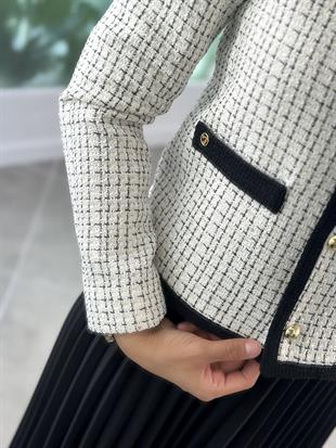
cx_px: 168
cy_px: 224
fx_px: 621
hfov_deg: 30.3
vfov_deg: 39.6
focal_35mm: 48
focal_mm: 6.86
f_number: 1.78
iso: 80
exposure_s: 1/237
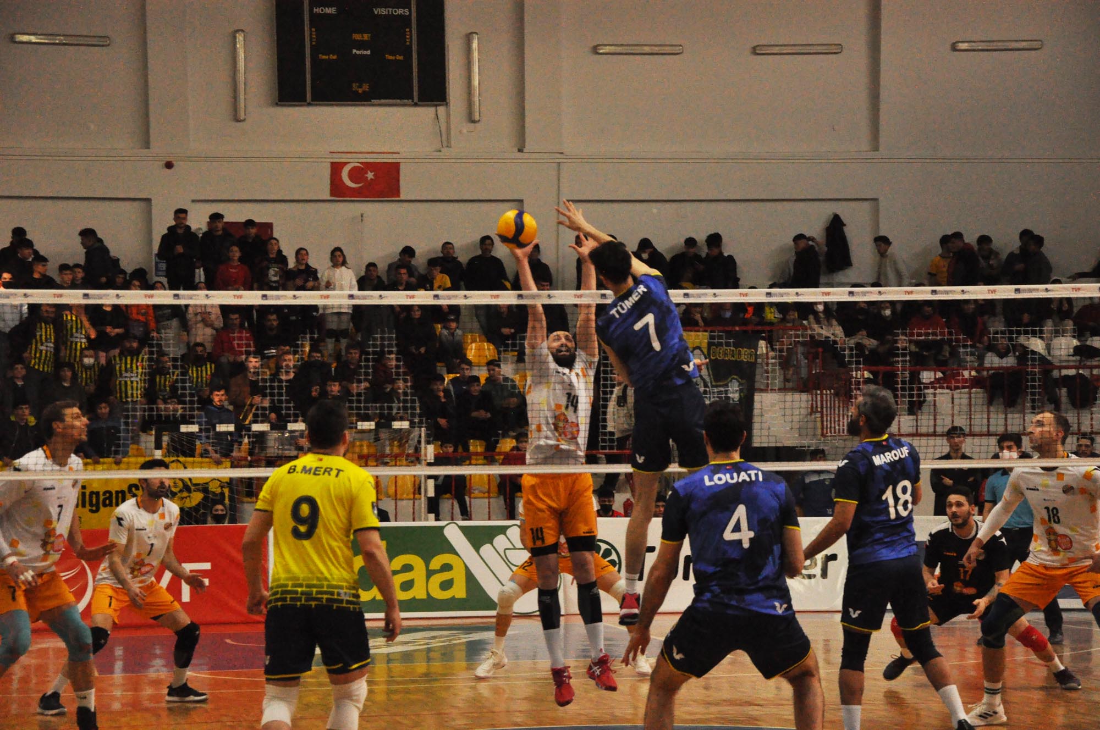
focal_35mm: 99
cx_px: 550
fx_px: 3021
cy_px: 365
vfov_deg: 13.8
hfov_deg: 20.6
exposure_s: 1/640
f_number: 5.3
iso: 3200
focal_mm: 66
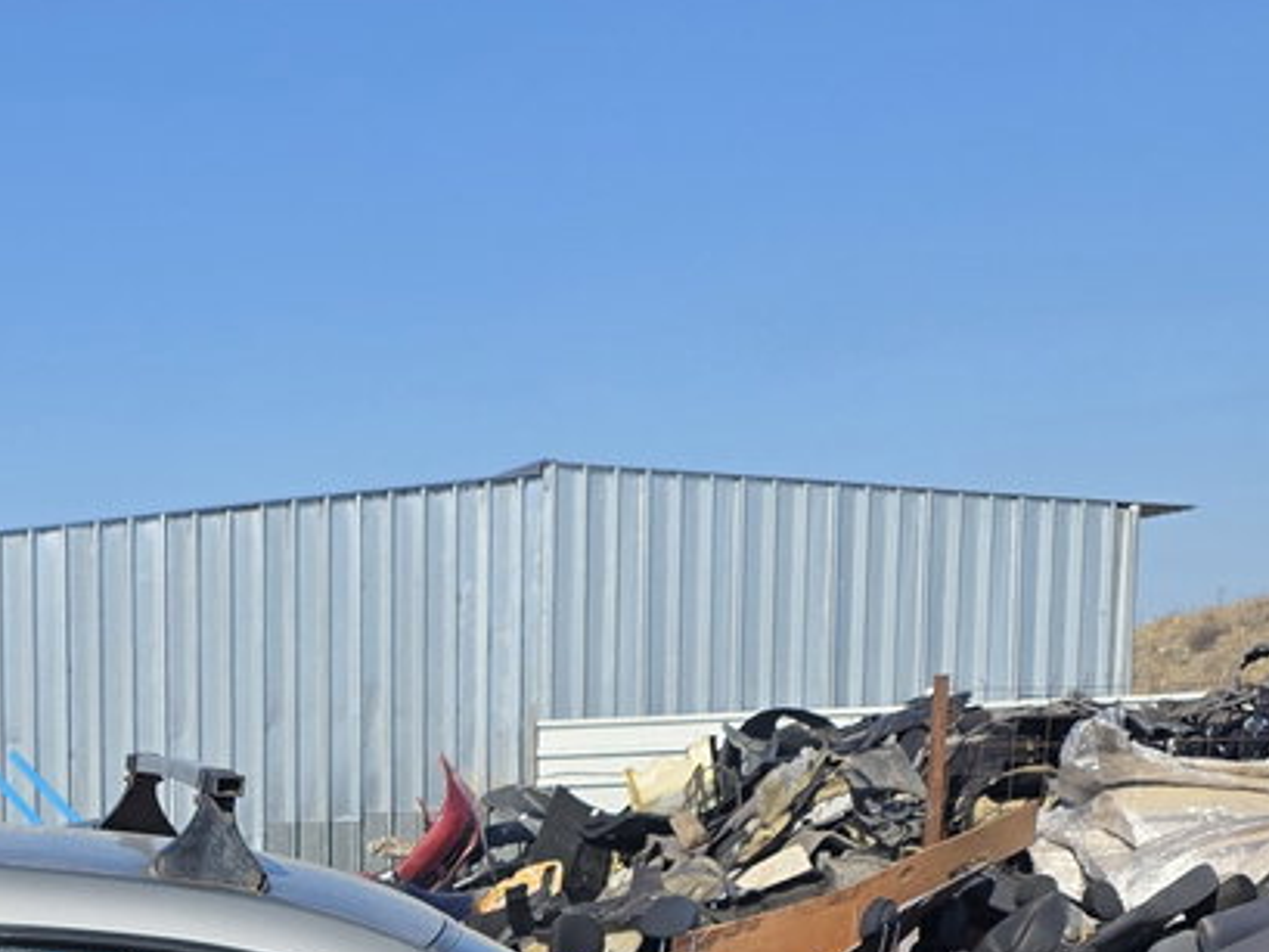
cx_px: -109
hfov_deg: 20.8
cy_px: 1442
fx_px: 3300
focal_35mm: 90
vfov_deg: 15.2
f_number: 1.7
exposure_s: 1/7944
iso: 80
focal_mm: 6.3
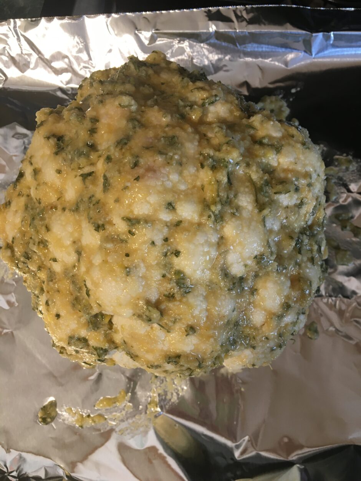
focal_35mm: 29
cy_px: 240
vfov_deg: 61.7
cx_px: 180
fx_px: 403
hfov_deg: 48.2
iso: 80
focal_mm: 4.15
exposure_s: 1/30
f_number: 2.2
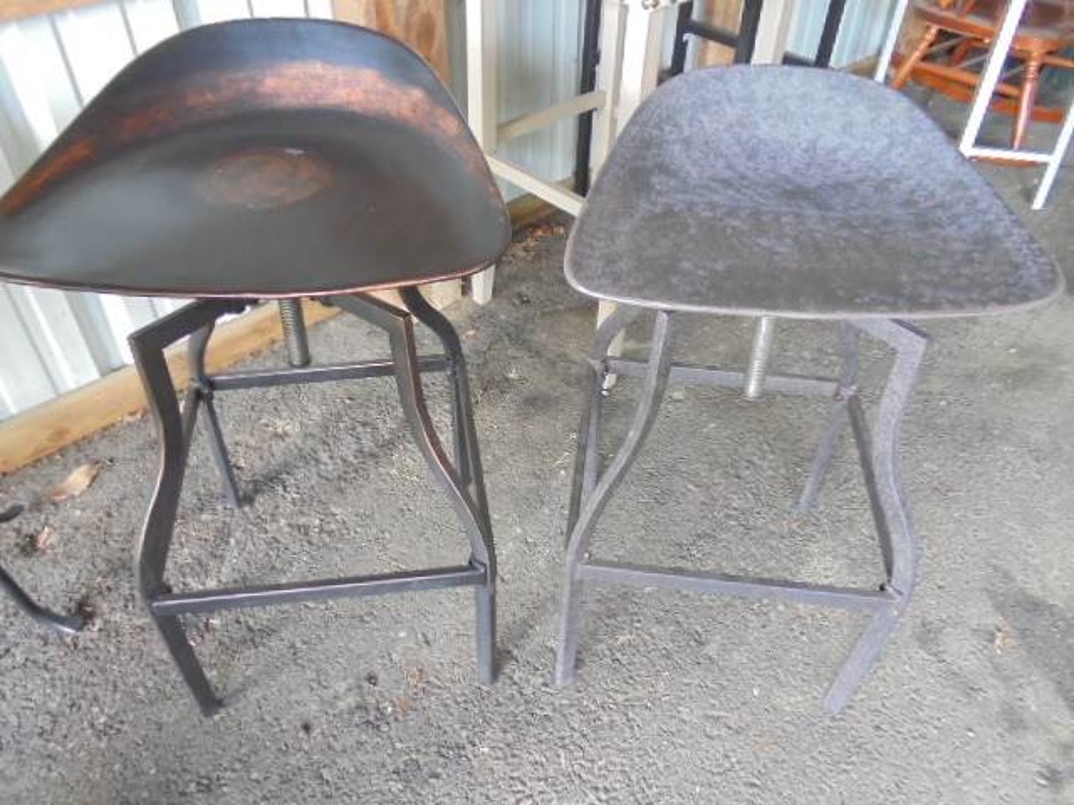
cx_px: 537
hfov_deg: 67.3
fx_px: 807
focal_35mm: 26
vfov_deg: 53.1
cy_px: 402
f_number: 3.5
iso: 400
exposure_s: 1/13
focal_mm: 4.6
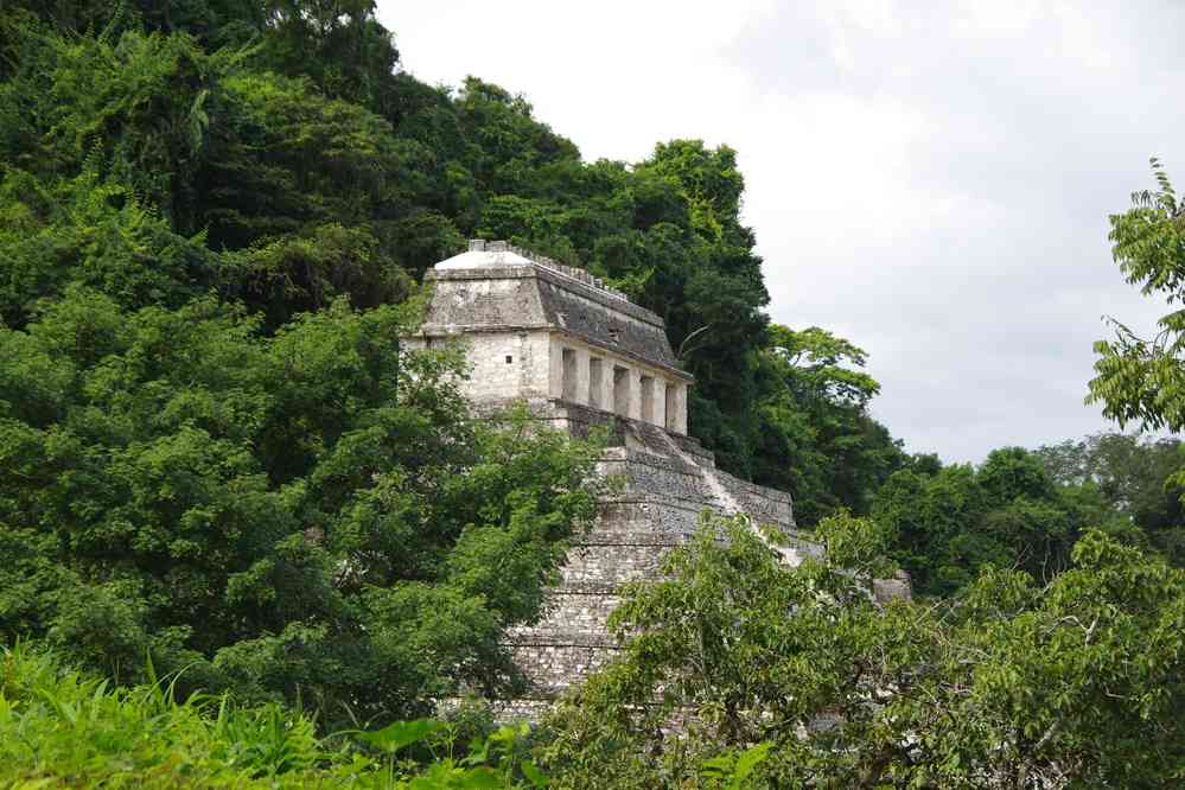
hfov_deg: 20.9
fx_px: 3209
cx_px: 592
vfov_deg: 14.0
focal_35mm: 98
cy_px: 395
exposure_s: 1/100
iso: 200
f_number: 8
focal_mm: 65
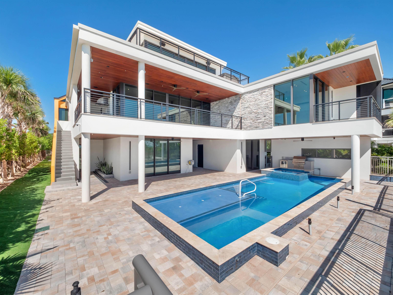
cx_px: 196
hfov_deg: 102.1
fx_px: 159
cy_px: 148
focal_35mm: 14
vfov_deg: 85.7
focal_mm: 7
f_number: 7.1
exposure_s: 1/640
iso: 200
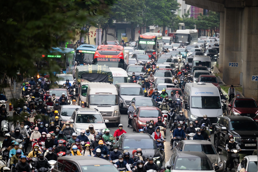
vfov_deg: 6.9
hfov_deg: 10.3
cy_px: 86
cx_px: 129
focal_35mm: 200
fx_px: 1433
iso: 400
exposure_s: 1/200
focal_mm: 200
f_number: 2.8
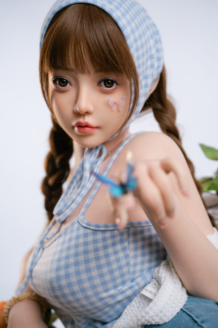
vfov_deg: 39.6
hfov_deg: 27.0
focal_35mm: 50
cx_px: 109
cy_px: 164
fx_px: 454
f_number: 2.5
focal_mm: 50
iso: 400
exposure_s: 1/320
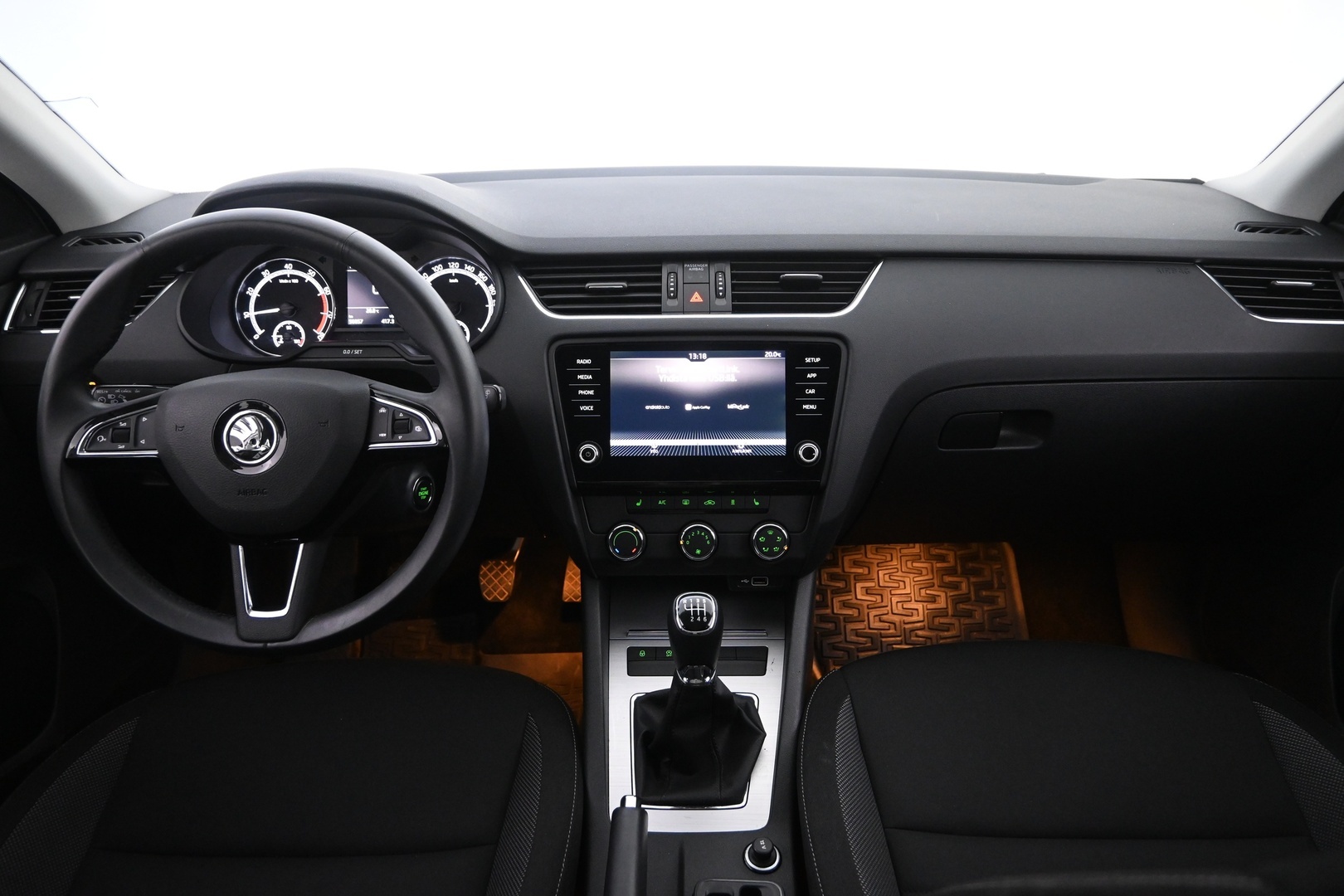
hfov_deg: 73.7
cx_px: 672
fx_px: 896
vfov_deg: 53.1
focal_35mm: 24
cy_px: 448
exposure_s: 1/30
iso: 2500
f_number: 3.5
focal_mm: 16
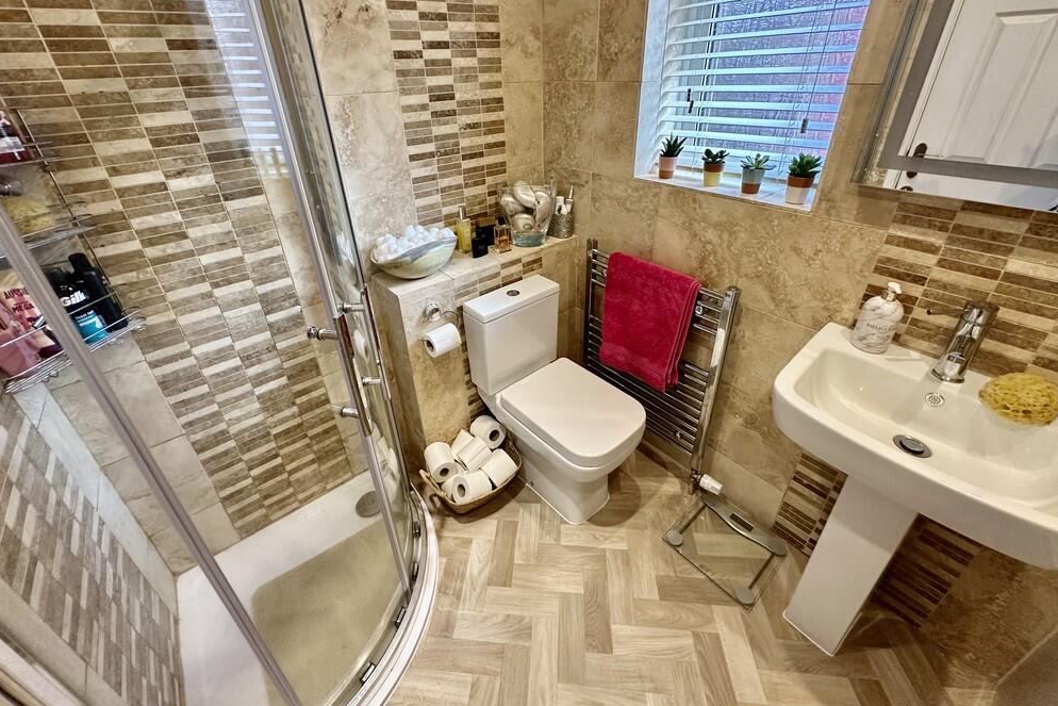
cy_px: 299
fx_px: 441
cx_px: 522
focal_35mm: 15
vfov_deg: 76.8
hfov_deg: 100.4
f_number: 2.2
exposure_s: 1/100
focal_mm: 2.22
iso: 250
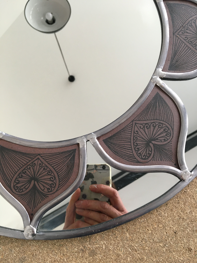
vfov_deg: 61.7
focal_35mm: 29
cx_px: 98
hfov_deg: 48.2
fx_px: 220
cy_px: 132
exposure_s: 1/33
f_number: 2.2
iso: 125
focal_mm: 4.15
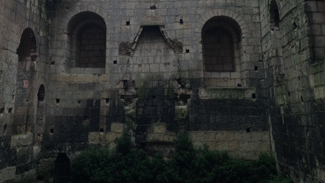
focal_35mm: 55
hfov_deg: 37.8
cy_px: -23
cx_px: 148
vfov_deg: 20.7
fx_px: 474
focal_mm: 4.12
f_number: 2.4
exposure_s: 1/120
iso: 64
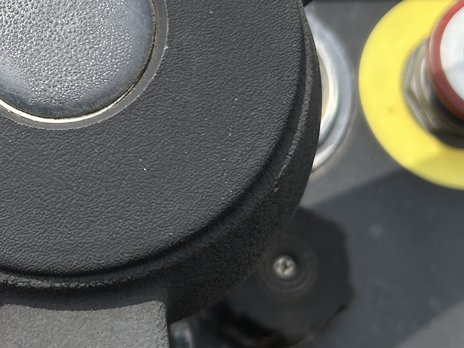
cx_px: 8
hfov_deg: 21.5
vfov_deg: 16.8
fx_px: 1179
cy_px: 126
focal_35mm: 88
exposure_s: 1/2045
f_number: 1.5
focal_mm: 5.7
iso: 50
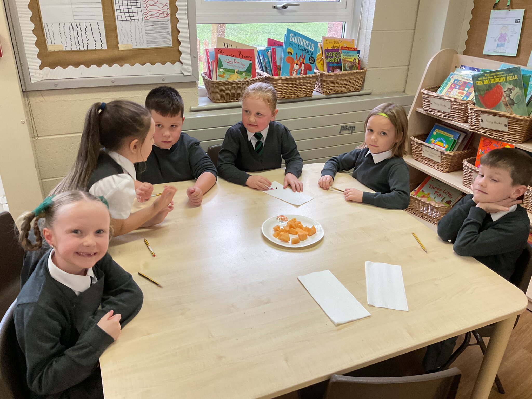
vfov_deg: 48.2
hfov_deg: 61.7
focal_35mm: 29
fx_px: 446
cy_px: 200
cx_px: 266
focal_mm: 3
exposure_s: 1/50
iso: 80
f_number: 1.8
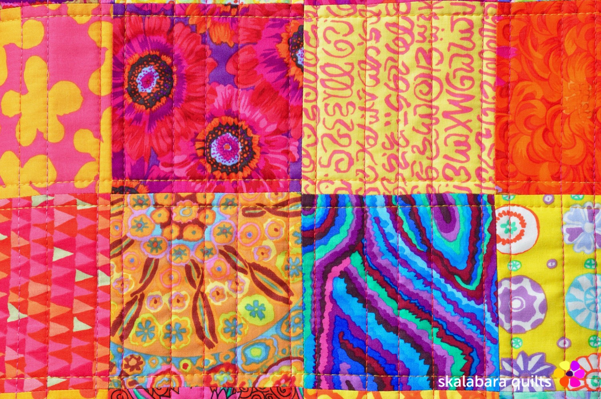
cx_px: 300
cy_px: 200
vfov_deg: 10.7
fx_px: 2126
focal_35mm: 128
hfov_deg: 16.1
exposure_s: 1/400
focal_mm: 85
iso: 200
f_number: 10
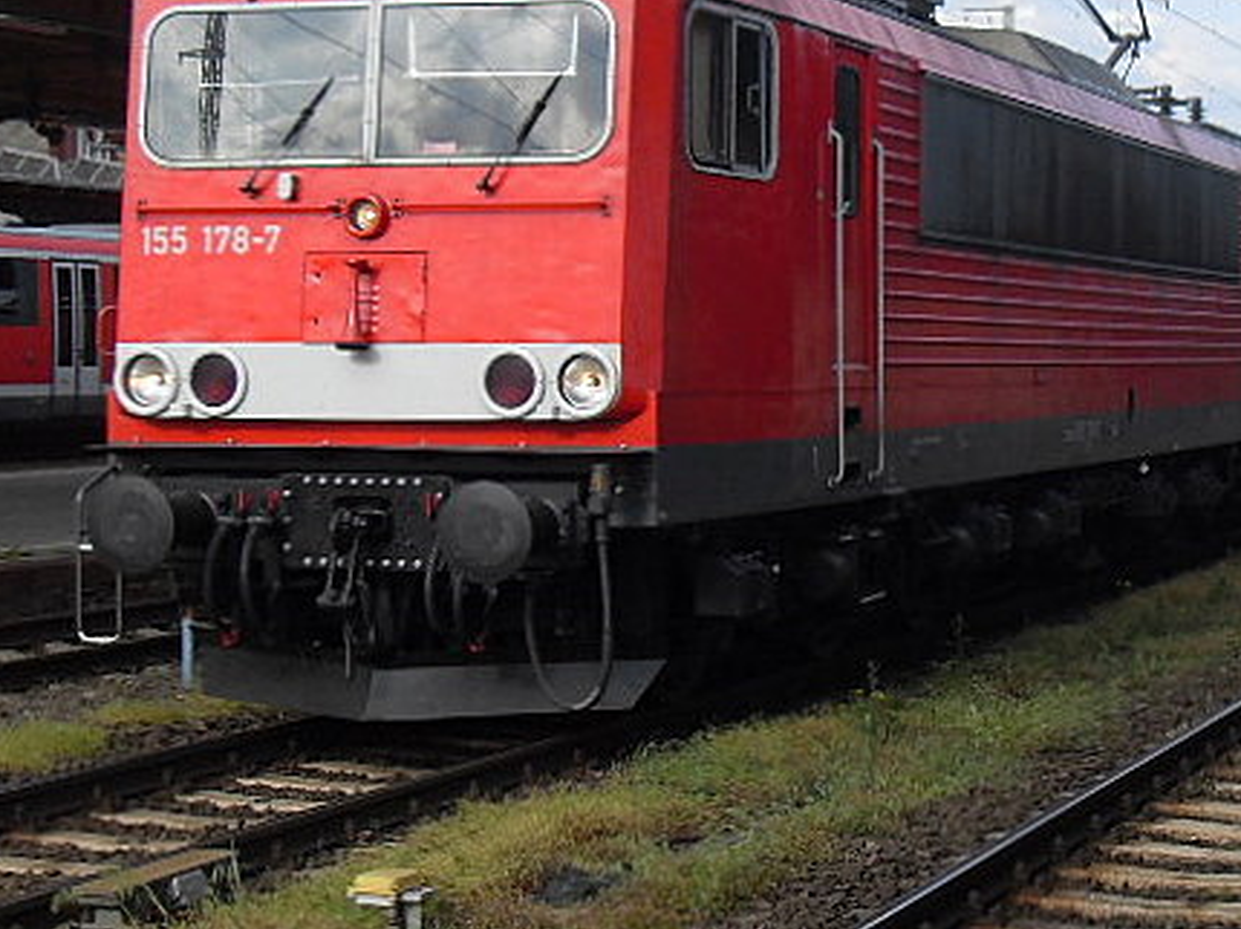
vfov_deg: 18.1
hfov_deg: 23.1
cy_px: 286
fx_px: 2902
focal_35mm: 81
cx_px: 1270
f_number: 7
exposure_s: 1/125
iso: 80
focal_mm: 6.3
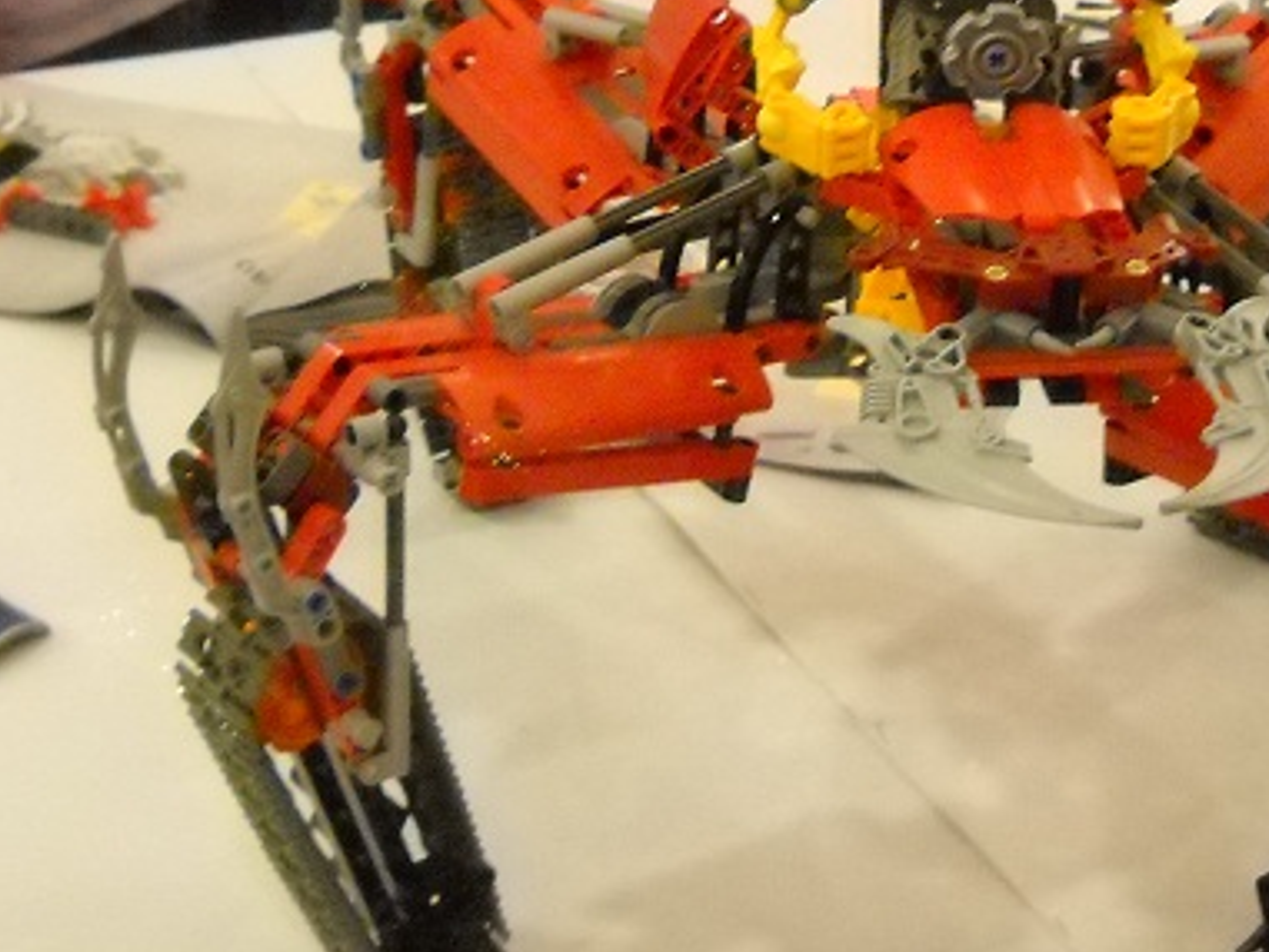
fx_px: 3154
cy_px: 253
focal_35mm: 86
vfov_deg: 17.1
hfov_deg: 22.7
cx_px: 819
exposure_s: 1/60
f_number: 3.1
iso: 800
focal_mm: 6.72
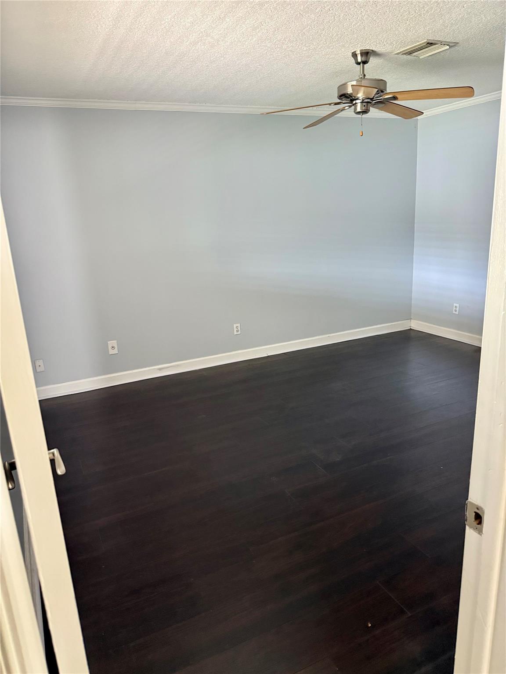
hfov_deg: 56.8
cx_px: 253
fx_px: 468
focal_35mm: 24
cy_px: 337
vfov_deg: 71.6
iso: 640
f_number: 1.78
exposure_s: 1/60
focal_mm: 6.76
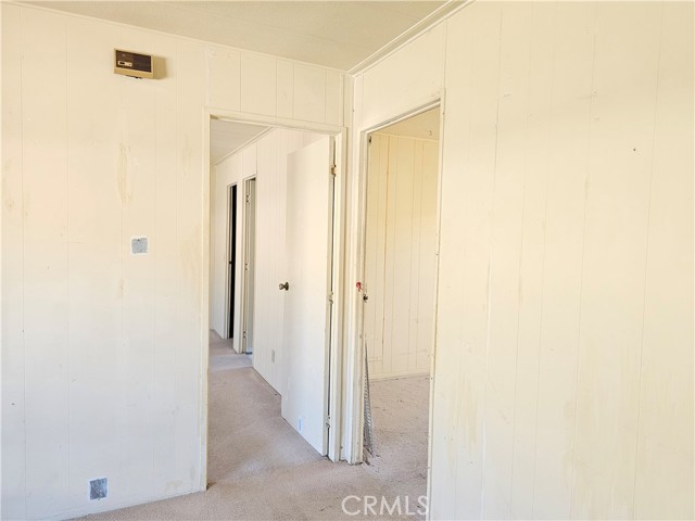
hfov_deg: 73.9
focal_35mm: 23
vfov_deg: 58.9
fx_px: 462
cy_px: 260
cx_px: 348
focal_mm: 6.3
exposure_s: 1/170
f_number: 1.7
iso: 320
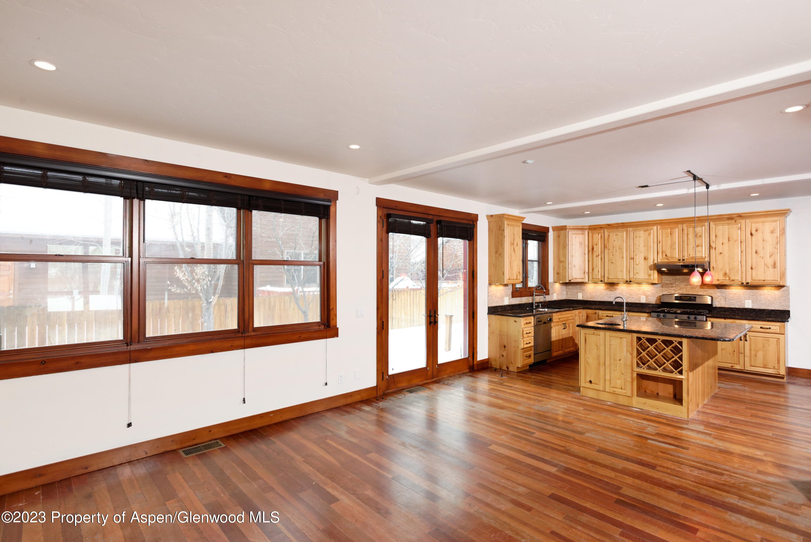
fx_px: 428
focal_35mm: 19
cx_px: 406
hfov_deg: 86.9
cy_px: 271
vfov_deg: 64.6
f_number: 8
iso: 500
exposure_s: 1/40
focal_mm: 19
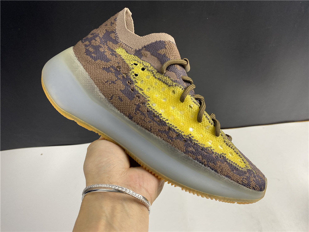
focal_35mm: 26
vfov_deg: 53.1
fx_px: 232
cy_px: 116
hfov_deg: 67.3
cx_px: 154
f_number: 1.8
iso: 80
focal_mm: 4.25
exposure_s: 1/100
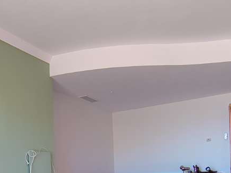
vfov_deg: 29.0
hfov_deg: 41.2
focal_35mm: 45
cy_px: 192
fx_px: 300
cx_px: 66
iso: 320
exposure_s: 1/50
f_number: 2.2
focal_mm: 2.16
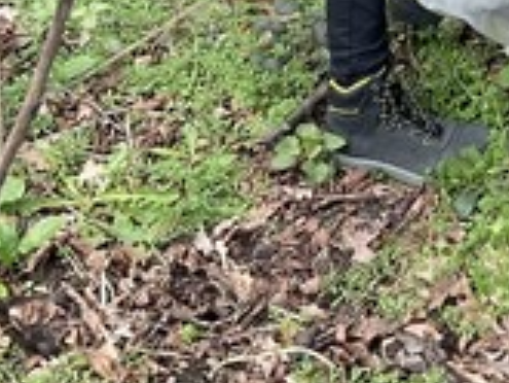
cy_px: -221
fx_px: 1471
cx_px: 716
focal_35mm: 100
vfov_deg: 13.8
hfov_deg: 17.9
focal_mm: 3
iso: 20
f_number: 1.8
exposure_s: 1/120
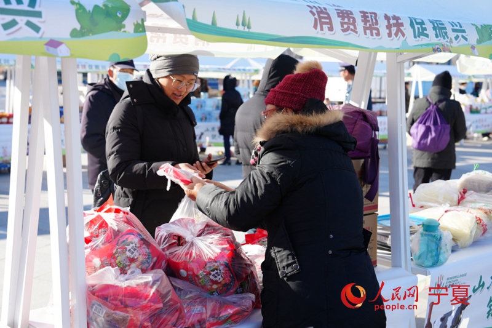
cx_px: 246
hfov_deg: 39.6
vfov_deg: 27.0
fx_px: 683
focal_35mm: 50
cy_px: 164
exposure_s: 1/200
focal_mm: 50
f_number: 5
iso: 100
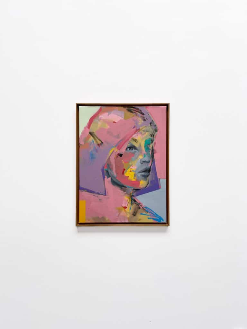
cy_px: 164
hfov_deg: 56.8
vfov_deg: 71.6
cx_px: 124
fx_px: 228
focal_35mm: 24
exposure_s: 1/121
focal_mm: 6.86
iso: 100
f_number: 1.78
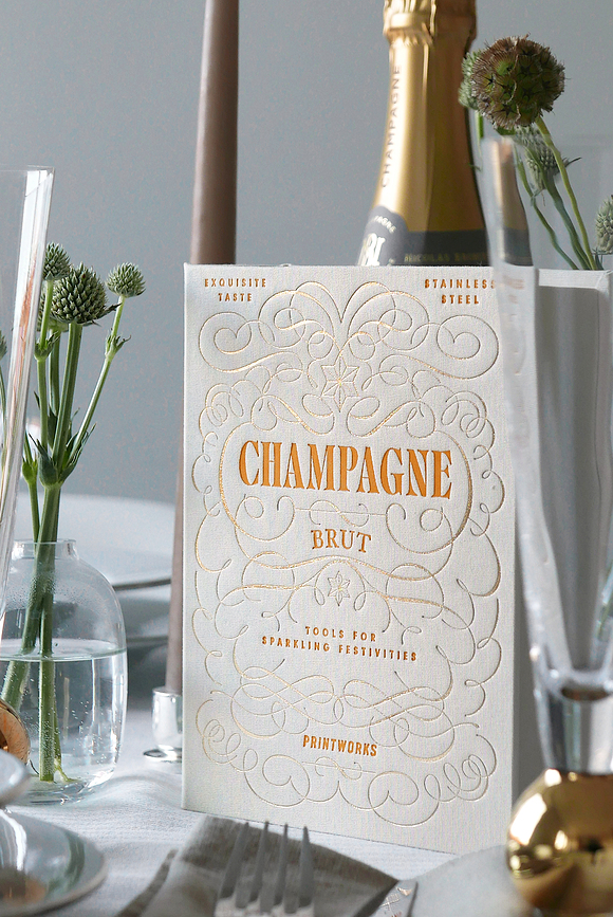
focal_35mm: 134
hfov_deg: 10.3
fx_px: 3414
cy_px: 458
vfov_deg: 15.3
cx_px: 306
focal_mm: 34
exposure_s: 1/125
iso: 200
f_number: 3.2
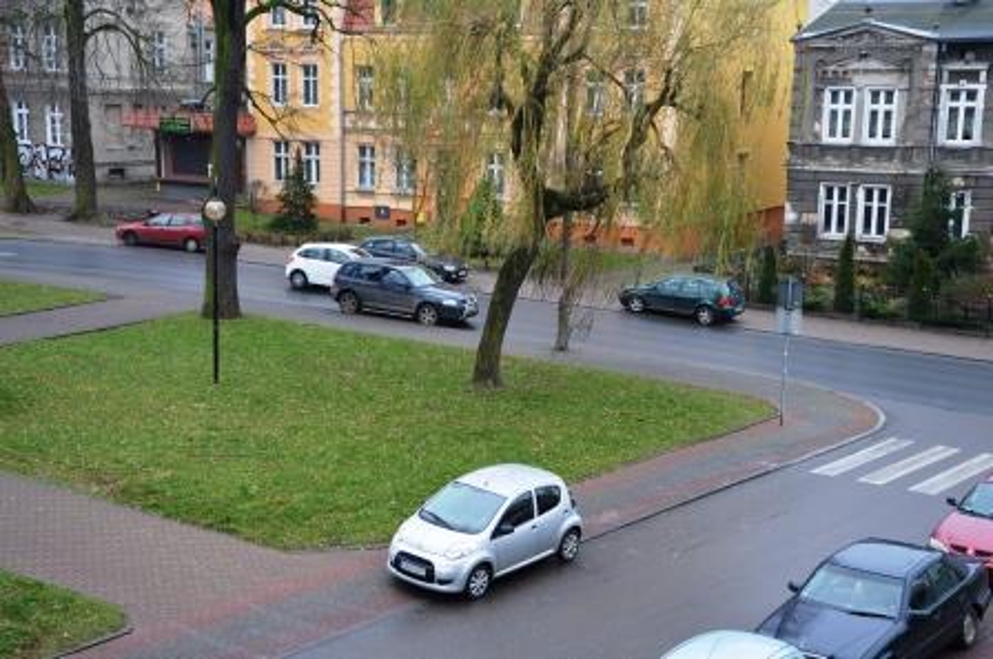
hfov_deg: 37.9
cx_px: 496
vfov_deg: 25.7
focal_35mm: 52
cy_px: 330
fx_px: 1446
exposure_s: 1/125
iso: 400
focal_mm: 35
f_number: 5.6
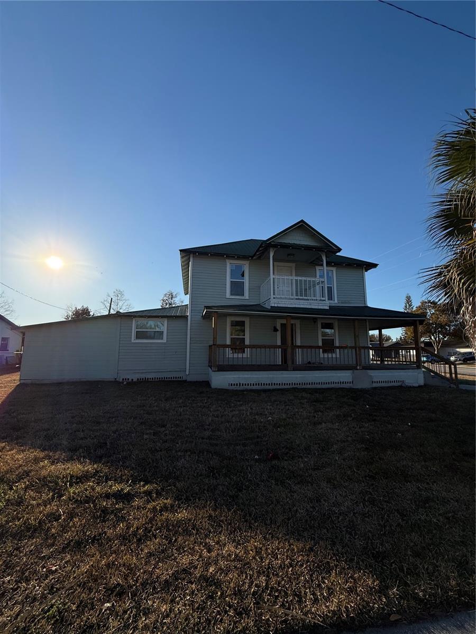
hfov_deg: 85.7
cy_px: 317
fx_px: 257
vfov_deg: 102.1
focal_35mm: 14
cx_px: 238
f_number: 2.2
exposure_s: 1/3891
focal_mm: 2.22
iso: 50
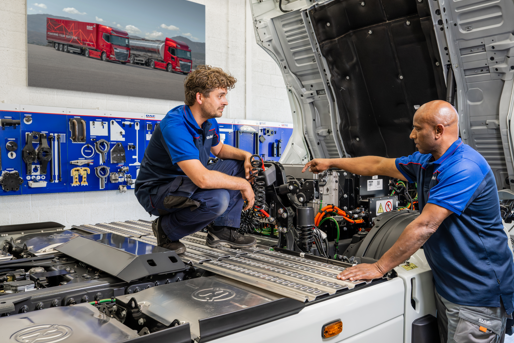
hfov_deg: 59.4
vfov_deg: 41.7
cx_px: 269
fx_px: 450
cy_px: 178
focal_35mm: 32
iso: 1600
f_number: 5.6
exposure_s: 1/320
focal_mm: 29.5
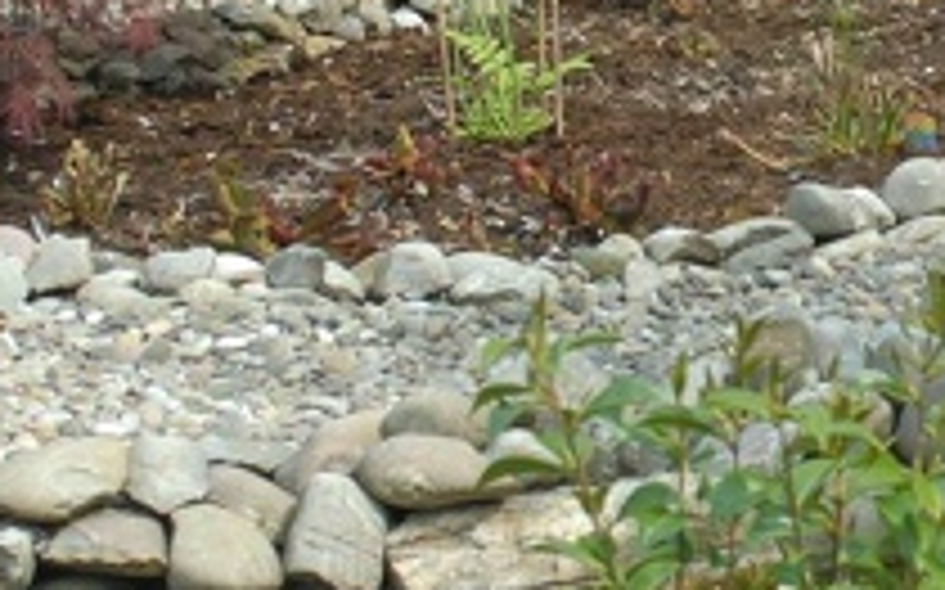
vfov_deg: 6.5
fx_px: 5198
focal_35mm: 202
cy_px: 126
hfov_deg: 10.3
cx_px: 1076
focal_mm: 35
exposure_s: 1/80
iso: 100
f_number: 4.5
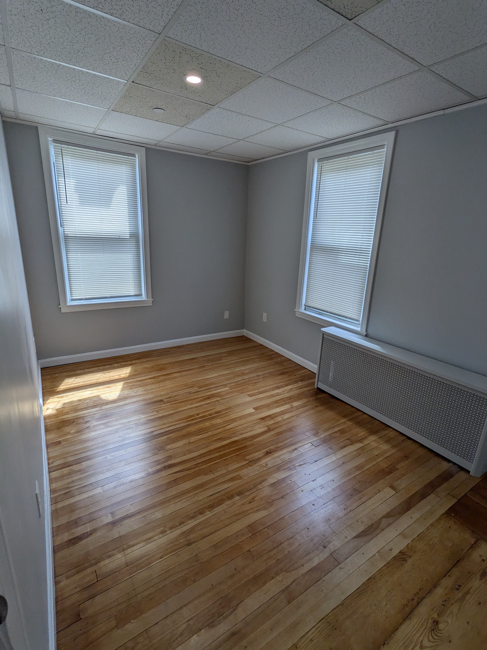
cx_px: 244
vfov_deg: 94.5
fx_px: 300
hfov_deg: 78.1
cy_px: 325
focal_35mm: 16
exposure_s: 1/318
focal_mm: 2.22
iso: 39
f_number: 2.2
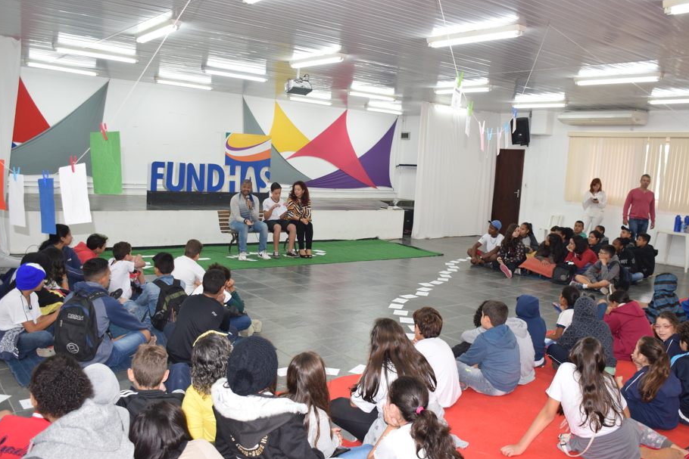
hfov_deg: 60.3
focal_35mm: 31
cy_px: 232
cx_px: 349
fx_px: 593
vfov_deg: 42.3
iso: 800
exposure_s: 1/125
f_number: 5.6
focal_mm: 20
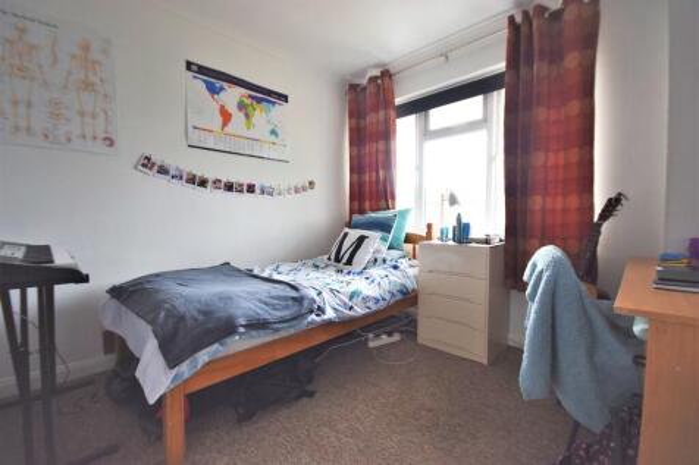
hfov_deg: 100.4
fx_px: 291
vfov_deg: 77.3
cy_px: 232
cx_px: 350
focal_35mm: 15
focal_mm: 10
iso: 1000
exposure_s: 1/125
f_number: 4
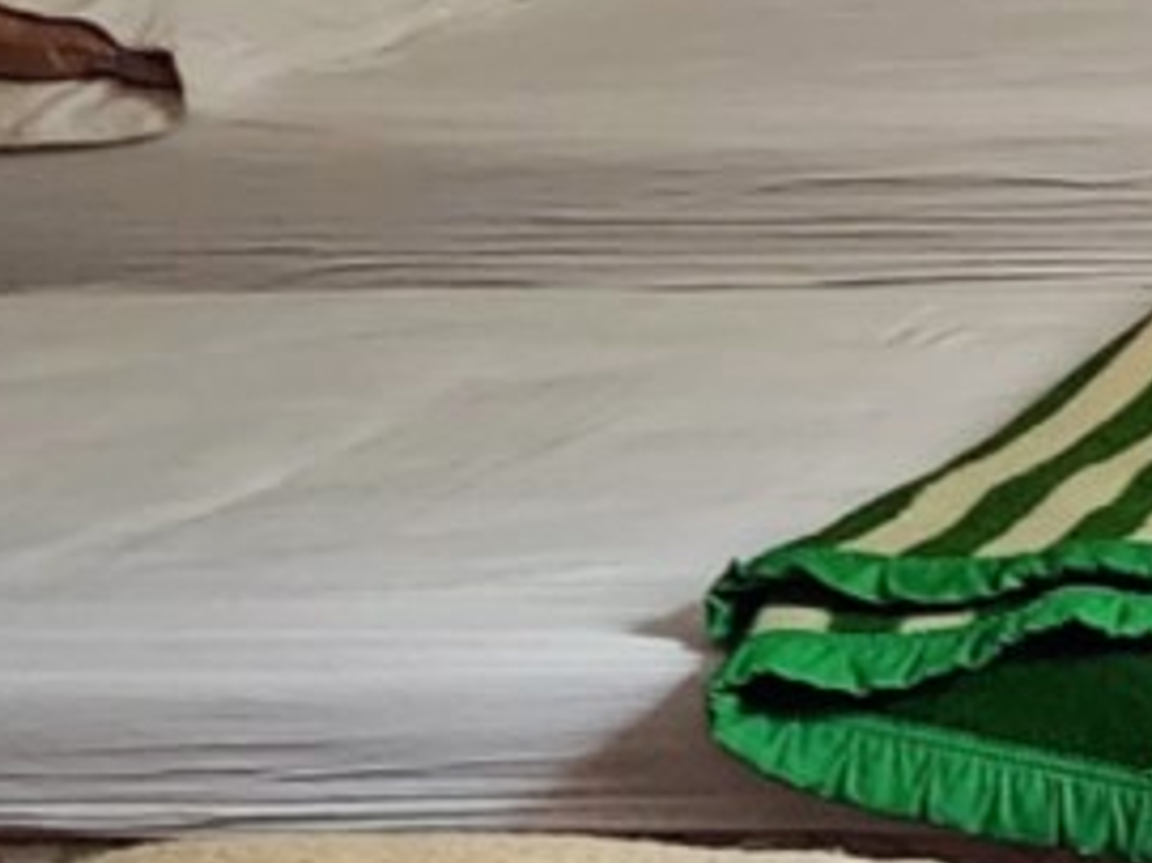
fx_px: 5655
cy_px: 344
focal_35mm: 170
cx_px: 2797
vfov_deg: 8.7
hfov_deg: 10.1
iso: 640
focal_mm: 6.4
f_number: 1.8
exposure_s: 1/60
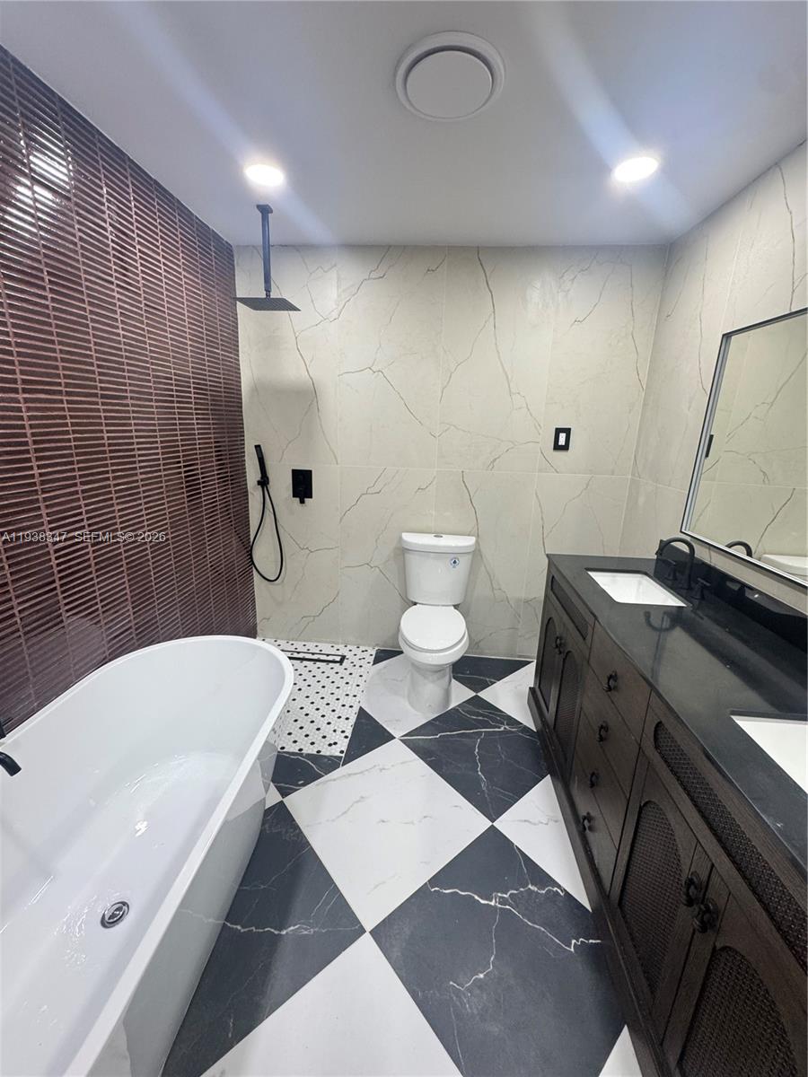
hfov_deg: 85.7
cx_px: 404
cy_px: 538
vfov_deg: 102.1
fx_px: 436
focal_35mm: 14
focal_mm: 2.22
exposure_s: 1/60
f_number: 2.2
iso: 200
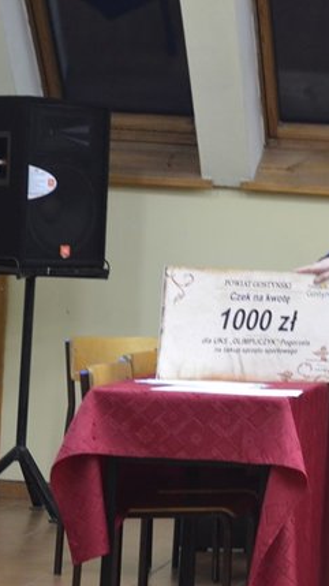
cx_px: 415
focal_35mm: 131
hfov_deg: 9.1
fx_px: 2030
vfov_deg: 16.4
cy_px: 293
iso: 1600
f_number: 5.6
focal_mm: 55
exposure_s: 1/15
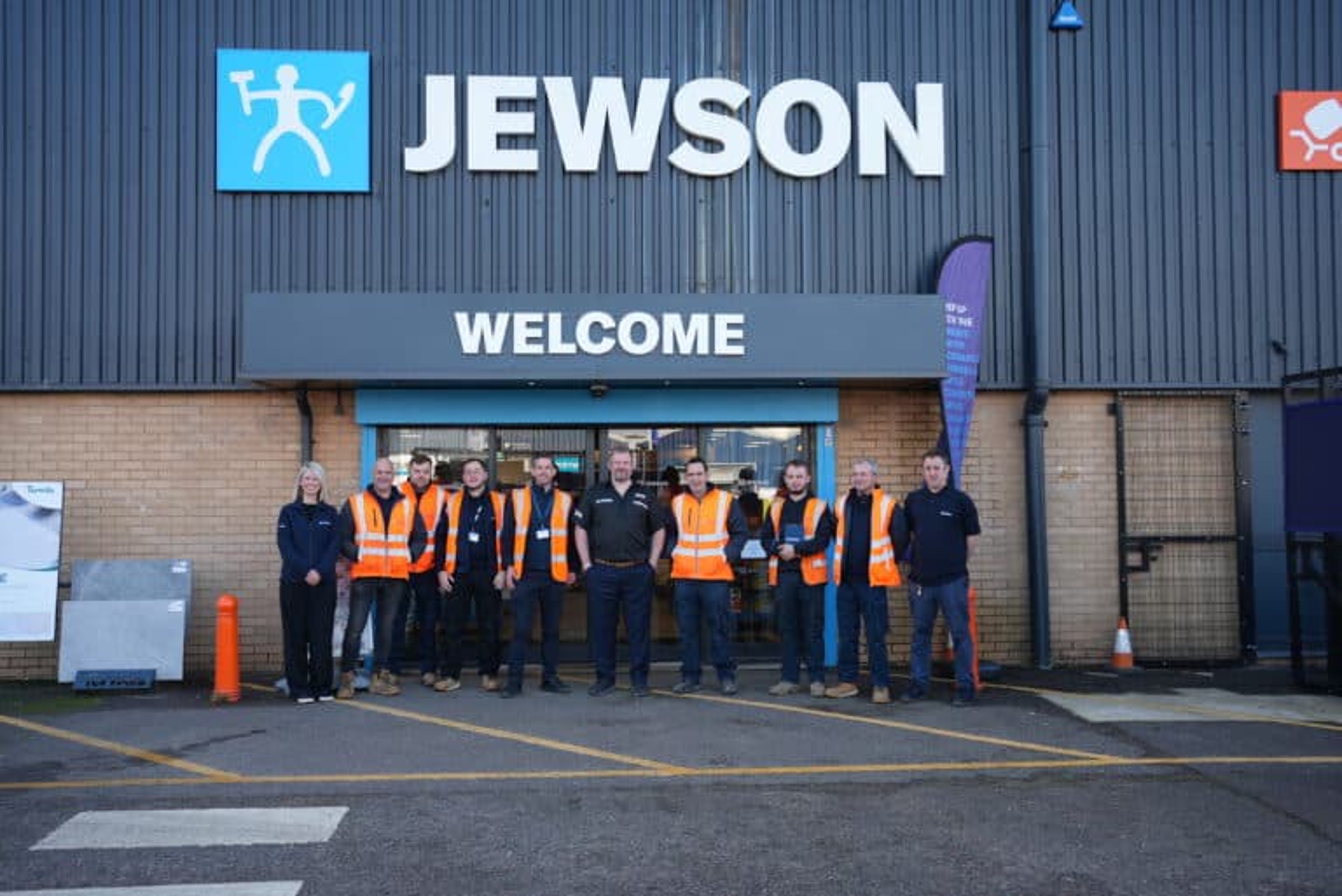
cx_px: 671
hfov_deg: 54.4
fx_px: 1305
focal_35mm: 35
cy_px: 448
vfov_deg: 37.9
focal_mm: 35
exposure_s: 1/160
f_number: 4
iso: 125
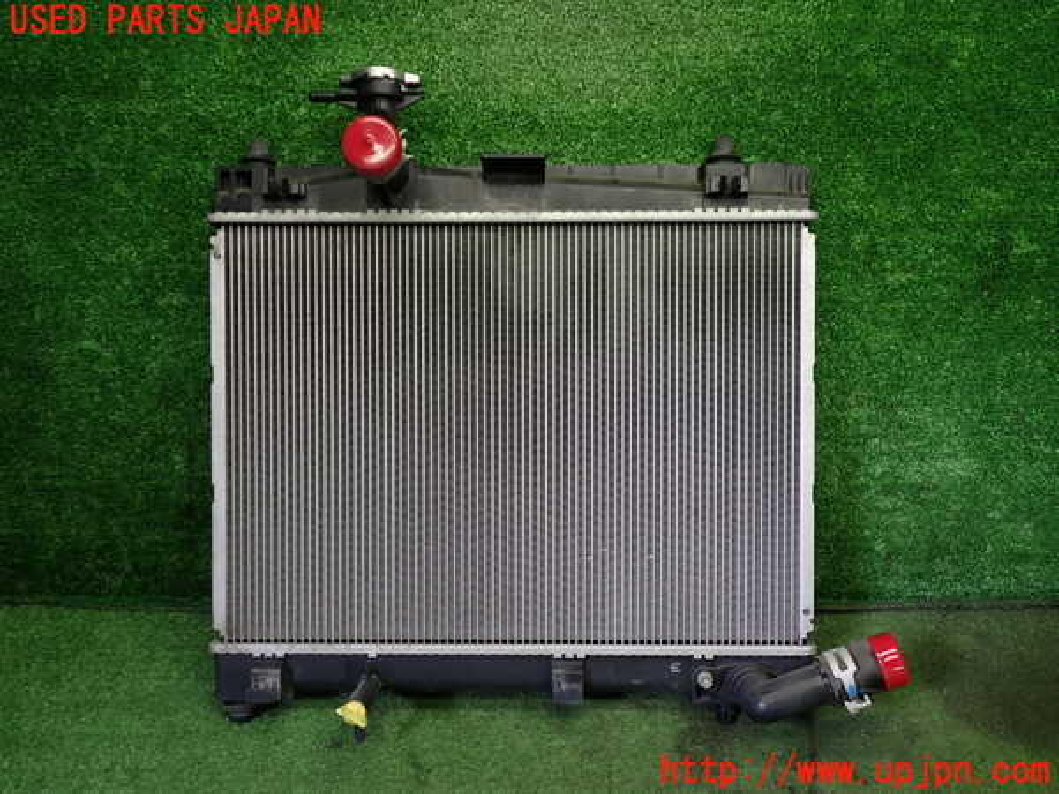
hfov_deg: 60.0
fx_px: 918
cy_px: 397
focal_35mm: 30
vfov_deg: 46.8
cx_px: 530
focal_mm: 5.4
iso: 160
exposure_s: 1/60
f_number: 2.3
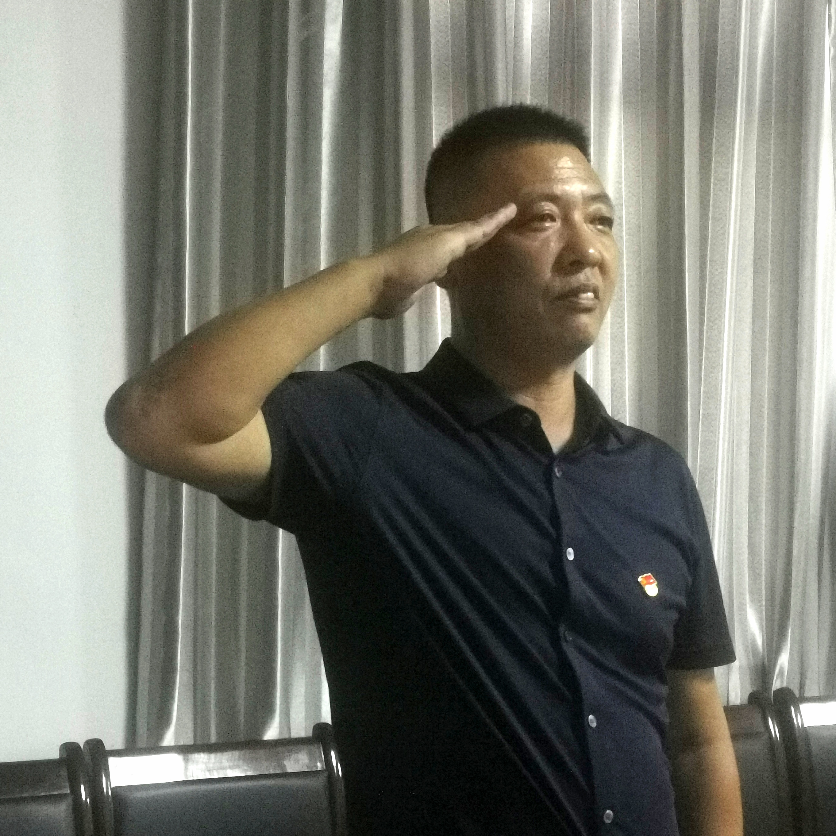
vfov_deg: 20.6
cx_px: 504
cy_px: 418
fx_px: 2295
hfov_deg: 20.6
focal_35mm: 84
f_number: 1.8
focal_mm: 5.58
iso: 1600
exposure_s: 1/146
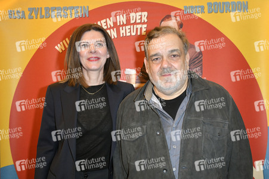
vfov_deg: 33.4
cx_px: 134
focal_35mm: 40
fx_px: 299
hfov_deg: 48.5
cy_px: 90
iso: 2000
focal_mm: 40
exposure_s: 1/125
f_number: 5
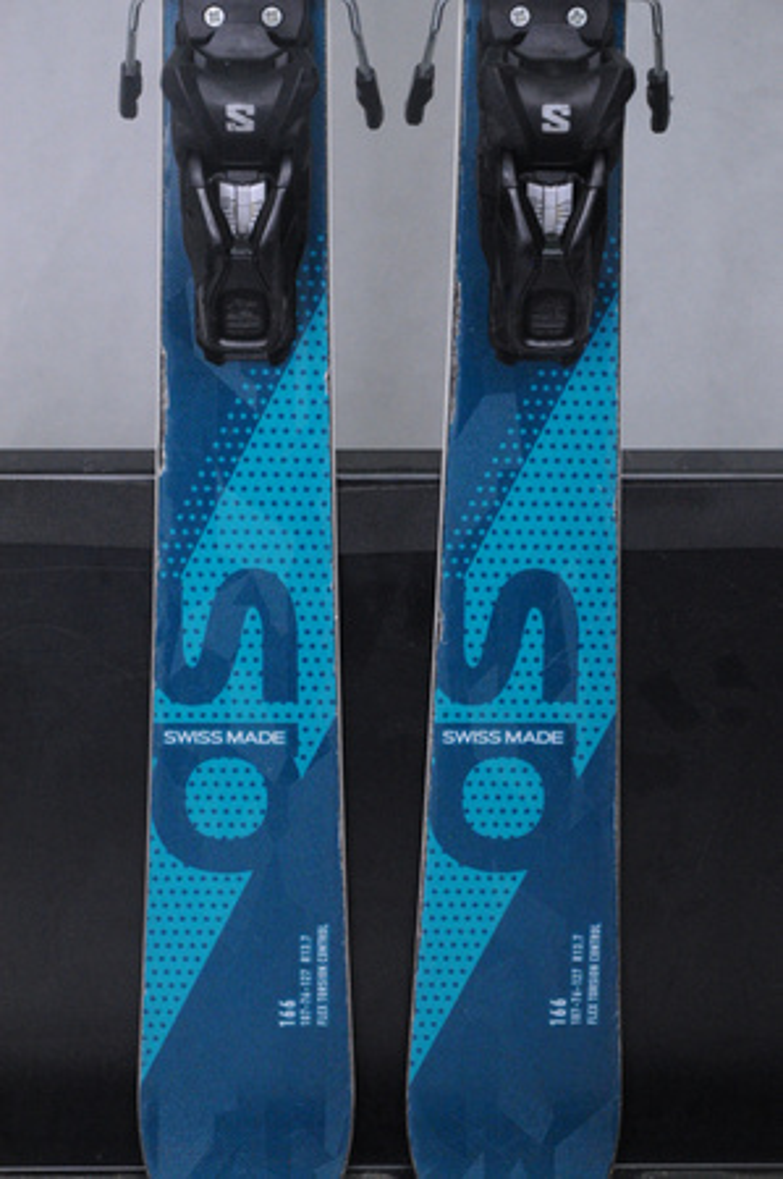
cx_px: 392
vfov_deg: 19.5
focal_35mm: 105
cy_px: 590
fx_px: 3433
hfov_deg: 13.0
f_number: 8
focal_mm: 70
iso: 3200
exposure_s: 1/125
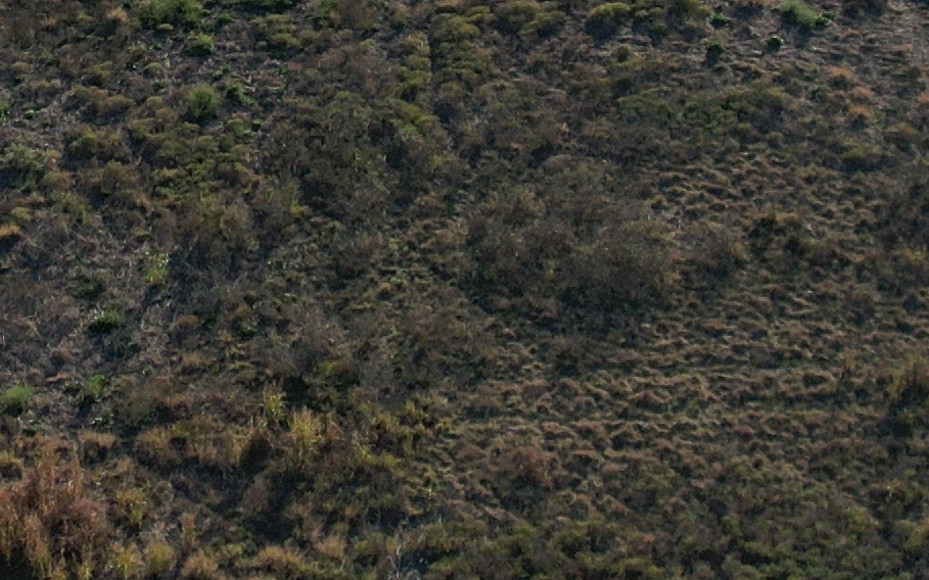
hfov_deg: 15.3
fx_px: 3418
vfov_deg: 9.5
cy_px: -267
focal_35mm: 135
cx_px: 90
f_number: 2.8
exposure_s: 1/2500
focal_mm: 8.38
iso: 100
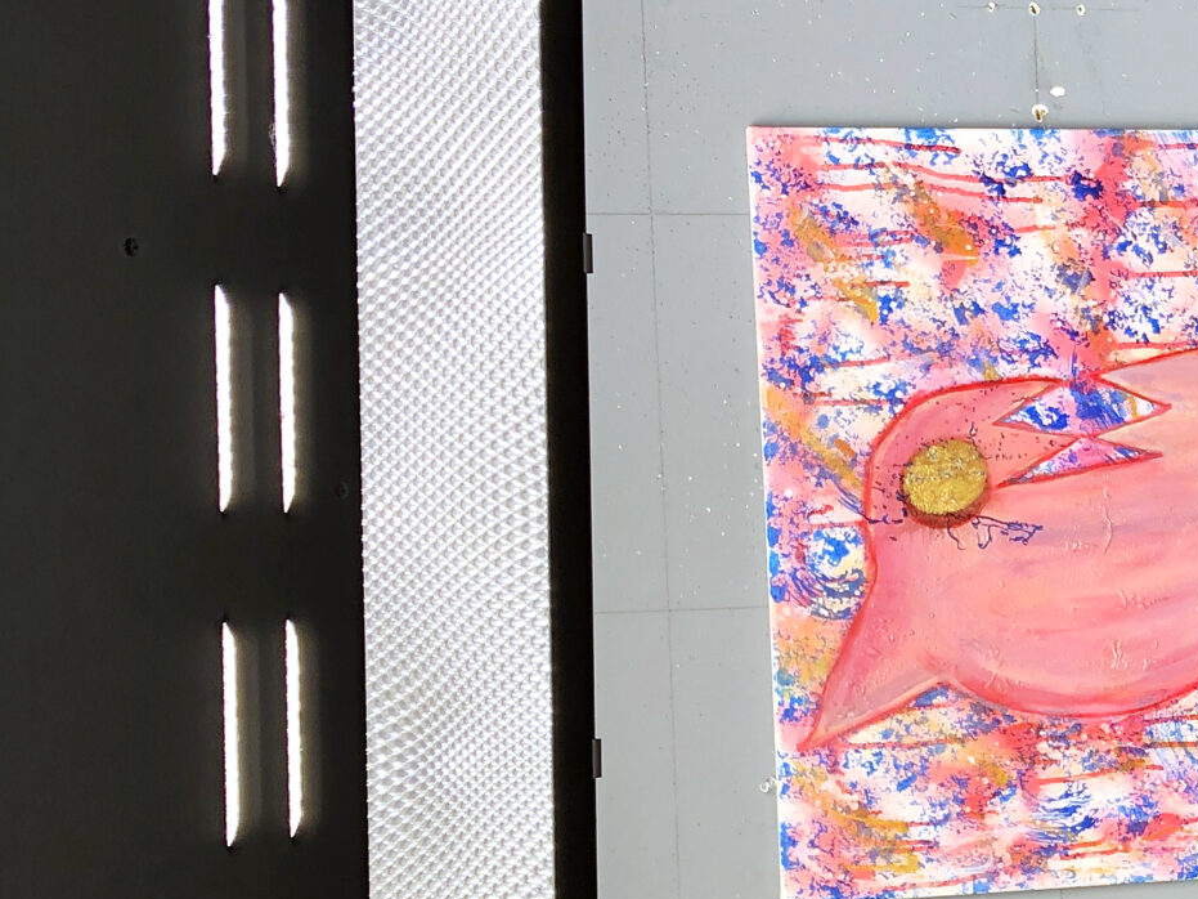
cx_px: 1225
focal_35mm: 77
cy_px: 670
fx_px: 2664
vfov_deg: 19.0
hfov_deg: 24.1
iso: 25
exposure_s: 1/120
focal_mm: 3.99
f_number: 1.8
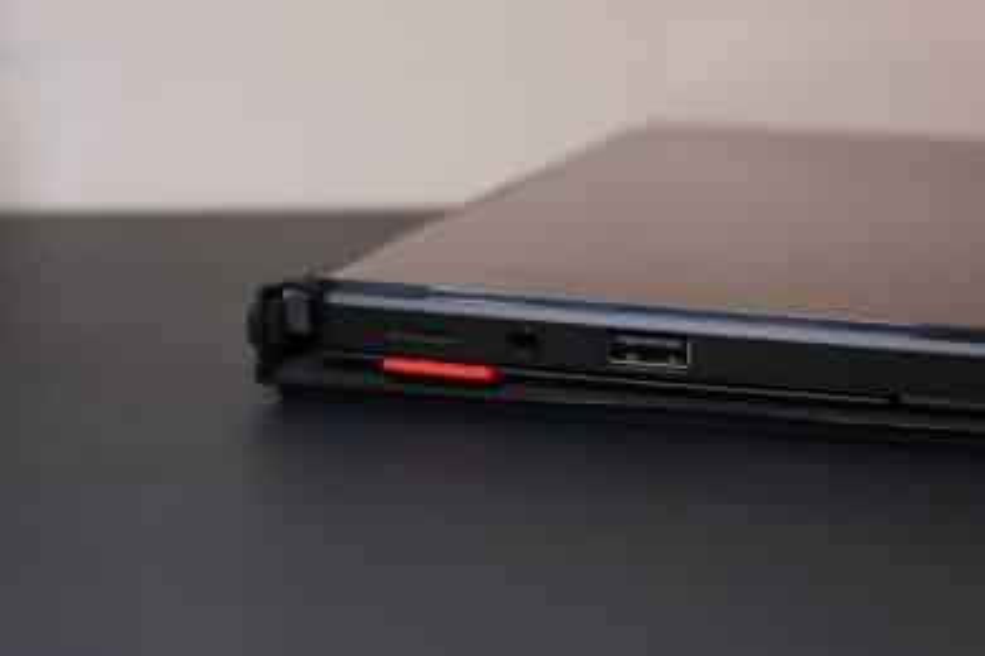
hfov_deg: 24.5
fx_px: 2271
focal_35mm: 83
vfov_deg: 16.5
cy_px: 328
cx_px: 492
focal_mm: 55
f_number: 8
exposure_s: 1/42
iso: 1600
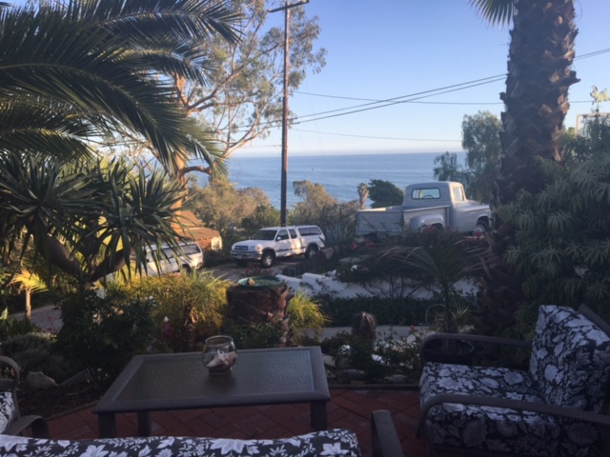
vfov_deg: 48.2
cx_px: 305
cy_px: 228
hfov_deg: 61.7
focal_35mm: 29
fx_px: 511
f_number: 2.2
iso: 25
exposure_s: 1/587
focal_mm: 4.15
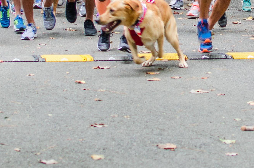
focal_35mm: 196
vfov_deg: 6.9
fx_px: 1379
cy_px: -41
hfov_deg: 10.5
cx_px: 183
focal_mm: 35
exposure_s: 1/100
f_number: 2.5
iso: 100
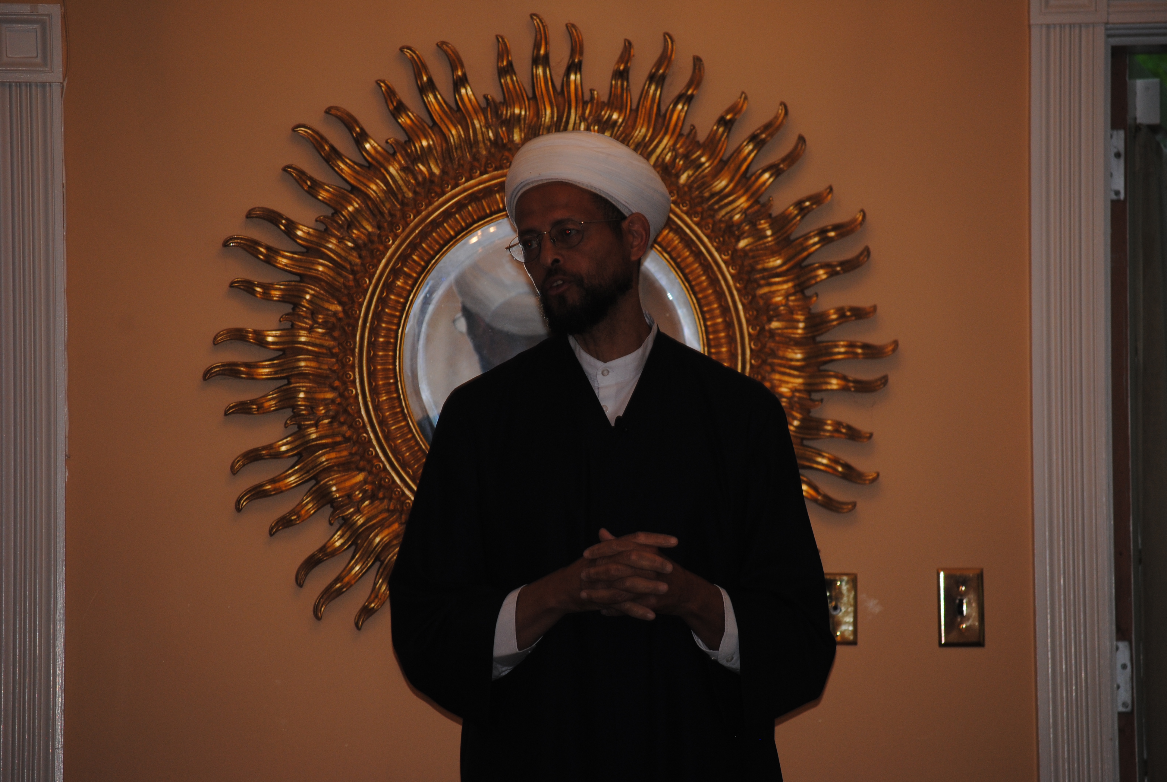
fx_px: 6085
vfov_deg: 7.3
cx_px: 584
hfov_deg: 11.0
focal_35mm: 188
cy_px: 391
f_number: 4.8
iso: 200
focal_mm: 125
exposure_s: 1/60
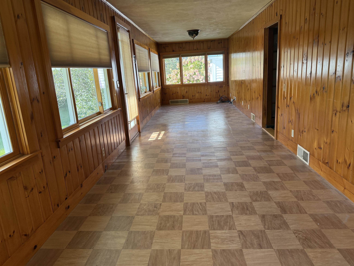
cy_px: 133
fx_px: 245
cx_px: 177
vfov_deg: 56.8
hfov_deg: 71.6
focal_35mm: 24
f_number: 1.78
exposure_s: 1/243
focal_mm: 6.76
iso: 160
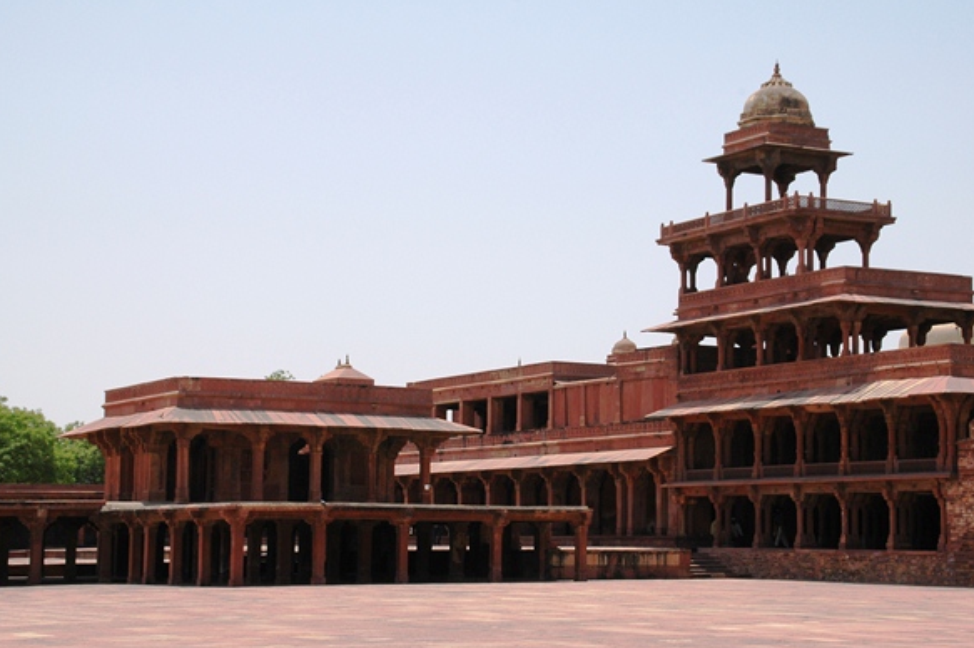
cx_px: 516
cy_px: 336
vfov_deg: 17.3
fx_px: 2136
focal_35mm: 79
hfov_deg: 25.7
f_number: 11
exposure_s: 1/400
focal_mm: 48
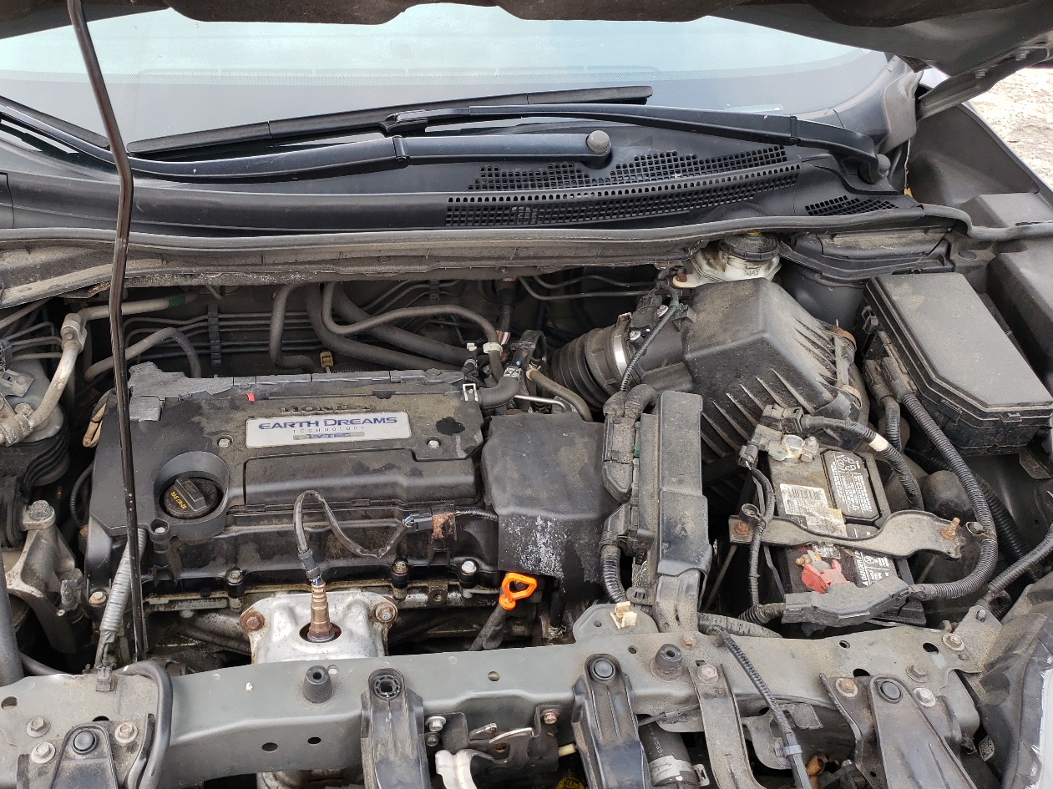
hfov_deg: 54.7
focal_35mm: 33
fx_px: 1004
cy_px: 313
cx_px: 396
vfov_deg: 42.7
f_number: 1.5
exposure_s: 1/278
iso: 50
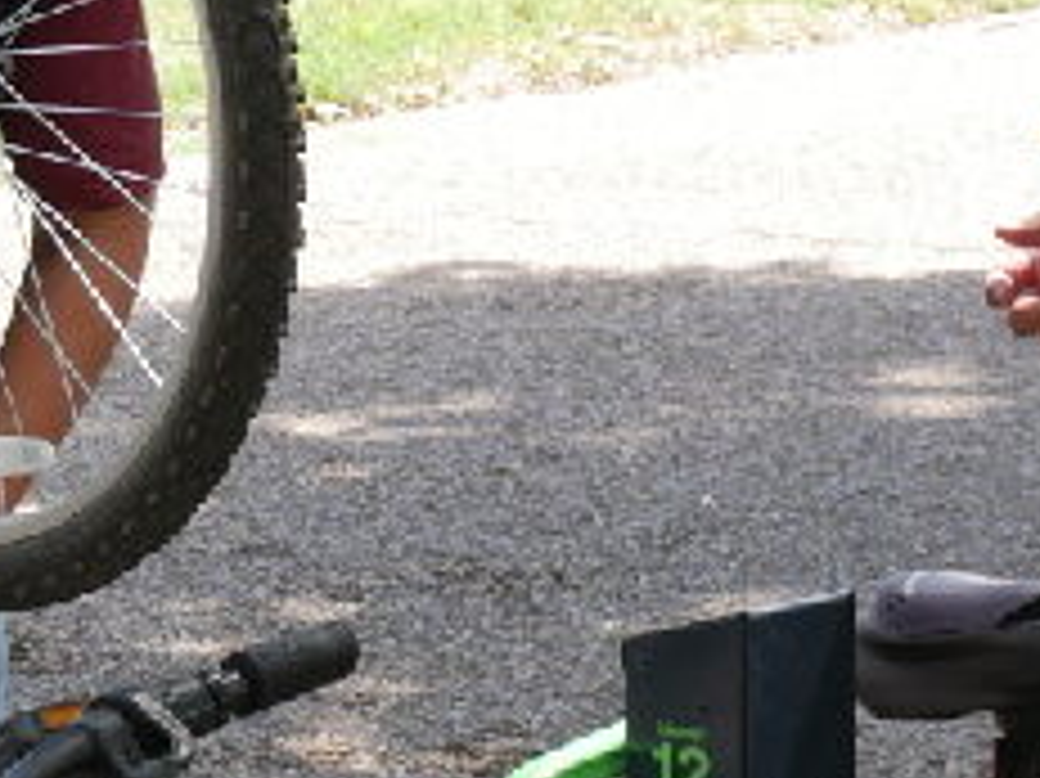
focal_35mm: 295
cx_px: -115
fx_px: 8858
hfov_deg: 6.7
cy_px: 578
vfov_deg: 5.0
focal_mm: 31
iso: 200
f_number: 6.3
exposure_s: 1/160
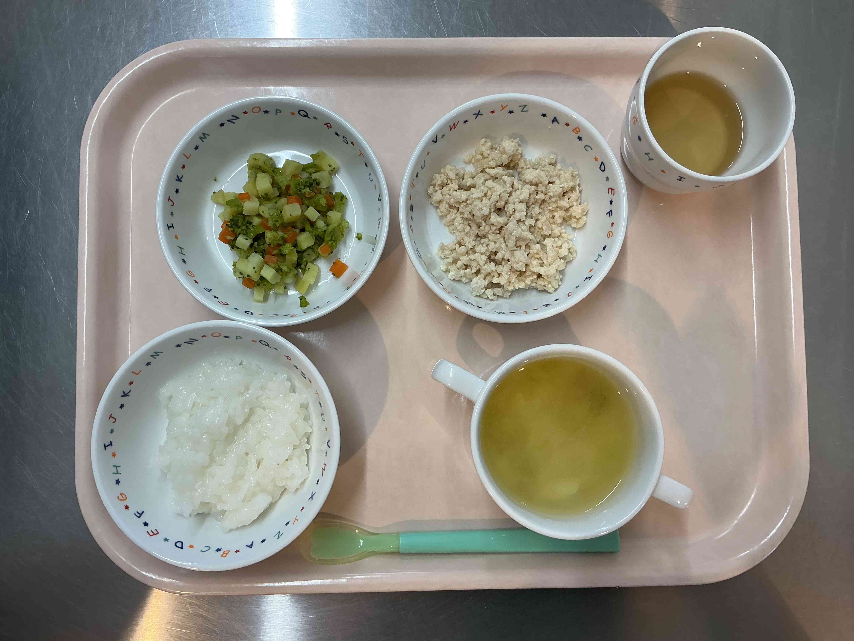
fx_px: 715
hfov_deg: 61.7
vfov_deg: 48.2
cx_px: 427
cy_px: 320
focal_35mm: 29
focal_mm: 3
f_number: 1.8
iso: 40
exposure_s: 1/120
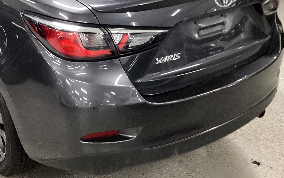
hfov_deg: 36.9
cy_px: 41
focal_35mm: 54
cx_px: 83
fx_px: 418
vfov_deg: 23.7
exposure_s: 1/40
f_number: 2.4
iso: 320
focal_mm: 3.3
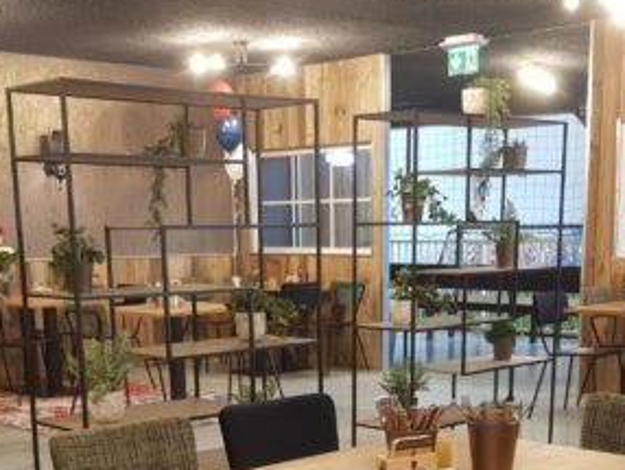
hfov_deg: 32.6
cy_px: 483
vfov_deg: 23.7
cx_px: 347
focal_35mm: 59
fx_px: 1066
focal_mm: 4.2
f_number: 1.7
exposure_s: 1/25
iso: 250
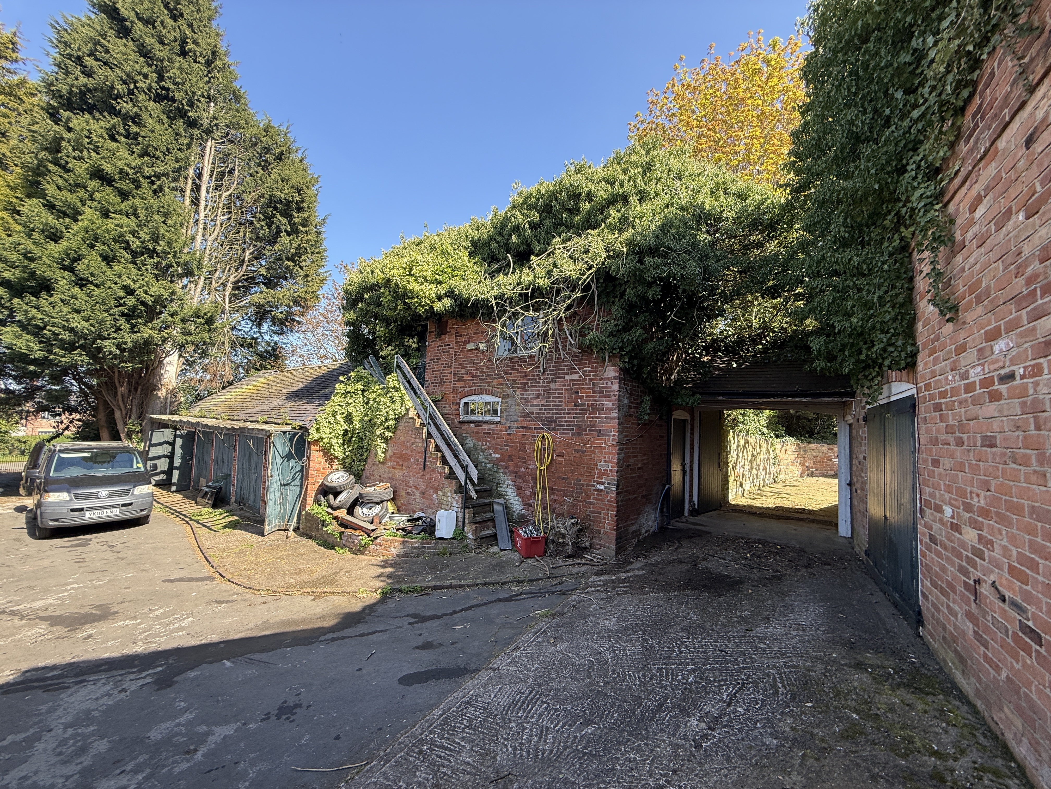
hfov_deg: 102.1
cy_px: 394
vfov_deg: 85.7
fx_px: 425
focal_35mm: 14
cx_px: 526
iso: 64
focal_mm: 2.22
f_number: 2.2
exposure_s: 1/307
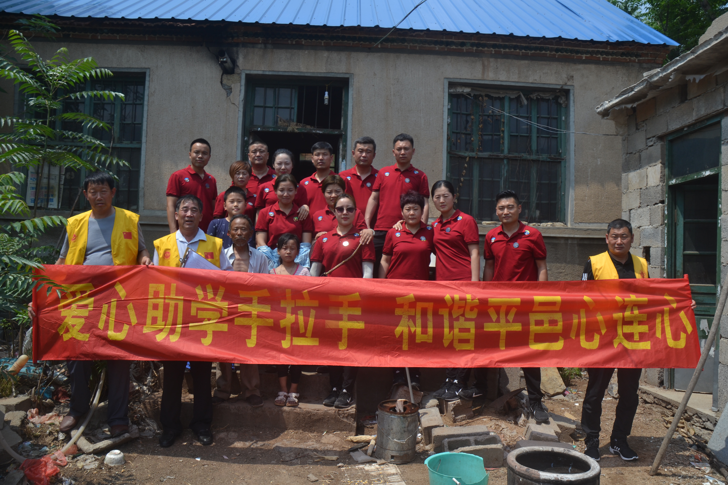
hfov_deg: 67.4
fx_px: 546
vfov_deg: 47.9
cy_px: 242
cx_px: 364
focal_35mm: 27
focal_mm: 18
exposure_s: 1/250
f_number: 7.1
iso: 100
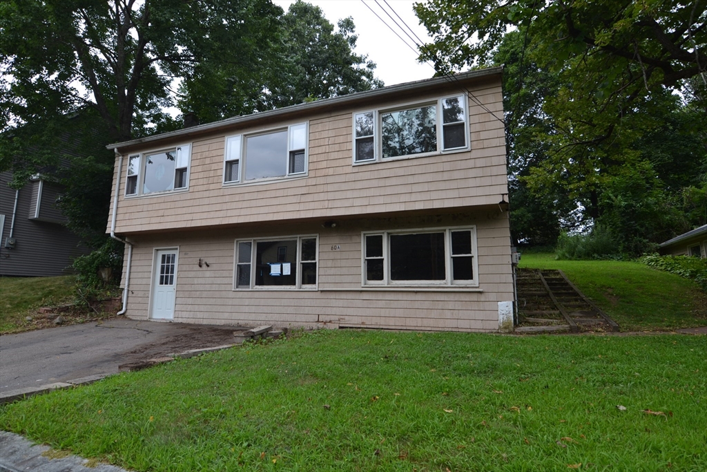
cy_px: 236
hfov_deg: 85.4
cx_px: 354
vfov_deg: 63.2
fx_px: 383
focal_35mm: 20
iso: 125
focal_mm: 13
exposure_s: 1/125
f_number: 5.6
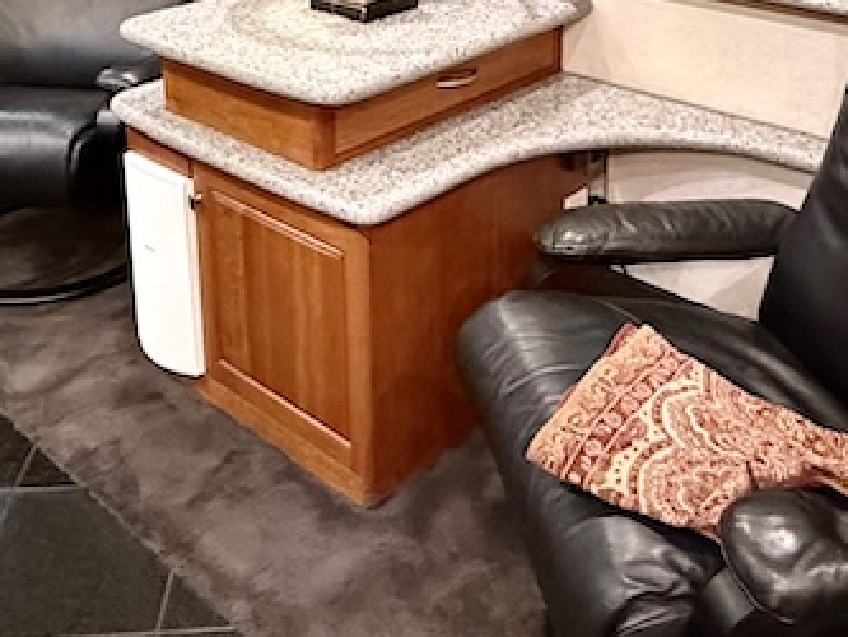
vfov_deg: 31.0
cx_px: 461
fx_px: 1029
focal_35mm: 42
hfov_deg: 44.7
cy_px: -46
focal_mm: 2.22
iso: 1000
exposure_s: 1/40
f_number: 2.2
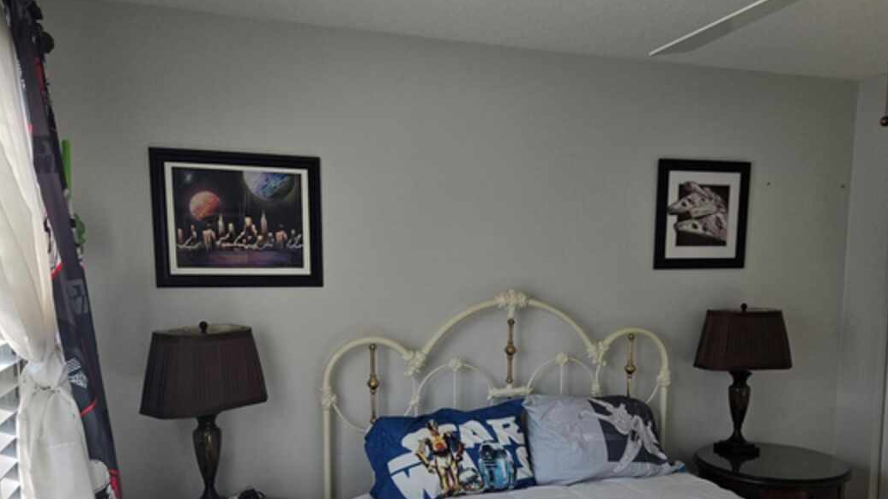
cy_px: 352
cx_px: 480
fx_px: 730
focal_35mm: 31
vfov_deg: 37.2
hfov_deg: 62.5
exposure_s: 1/180
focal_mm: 5.4
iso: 80
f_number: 1.8
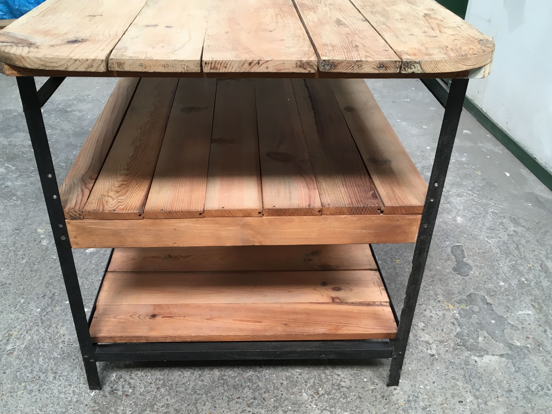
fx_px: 542
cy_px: 231
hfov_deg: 53.9
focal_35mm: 34
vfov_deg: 41.7
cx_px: 255
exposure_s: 1/33
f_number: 2.2
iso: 32
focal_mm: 4.15
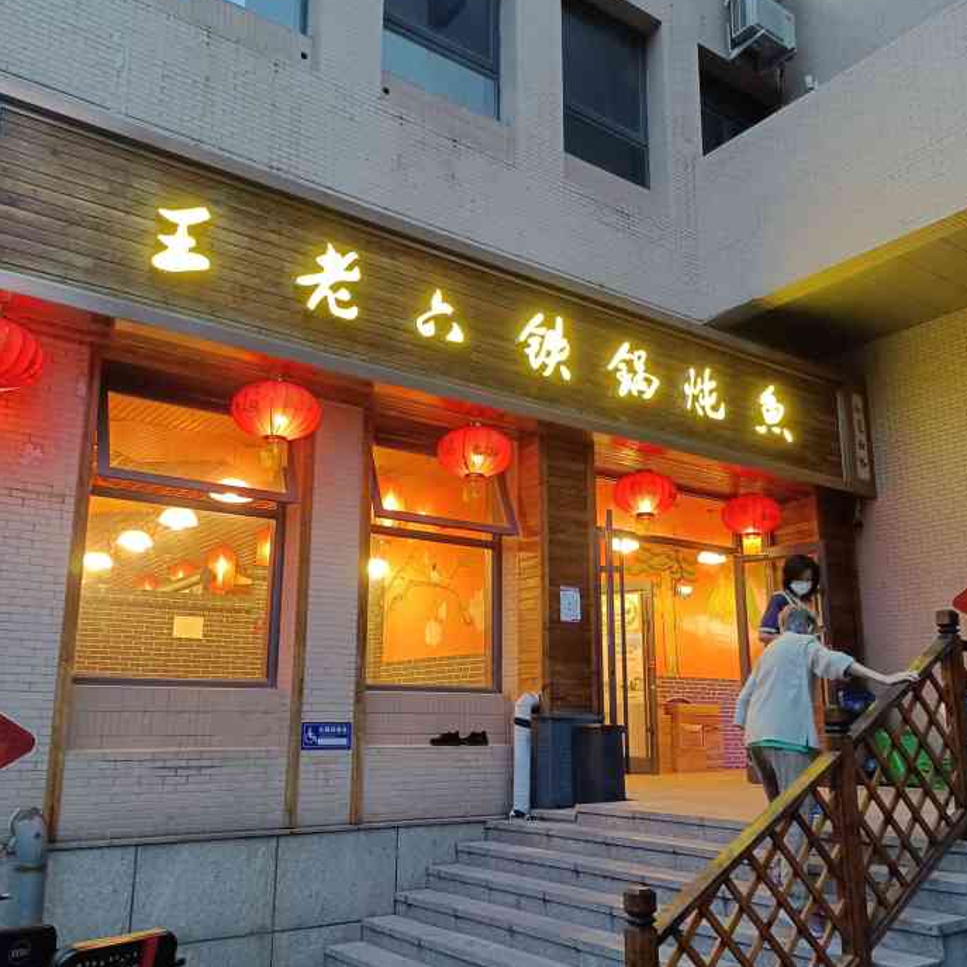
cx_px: 490
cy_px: 502
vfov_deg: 54.0
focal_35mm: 30
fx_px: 948
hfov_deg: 54.0
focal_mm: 4.71
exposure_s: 1/50
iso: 675
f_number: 1.79
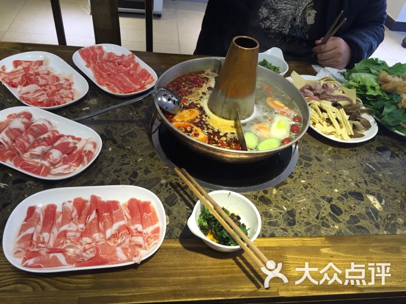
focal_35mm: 29
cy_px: 152
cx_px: 203
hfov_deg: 61.7
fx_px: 340
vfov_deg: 48.2
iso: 40
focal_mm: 4.15
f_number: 2.2
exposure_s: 1/30
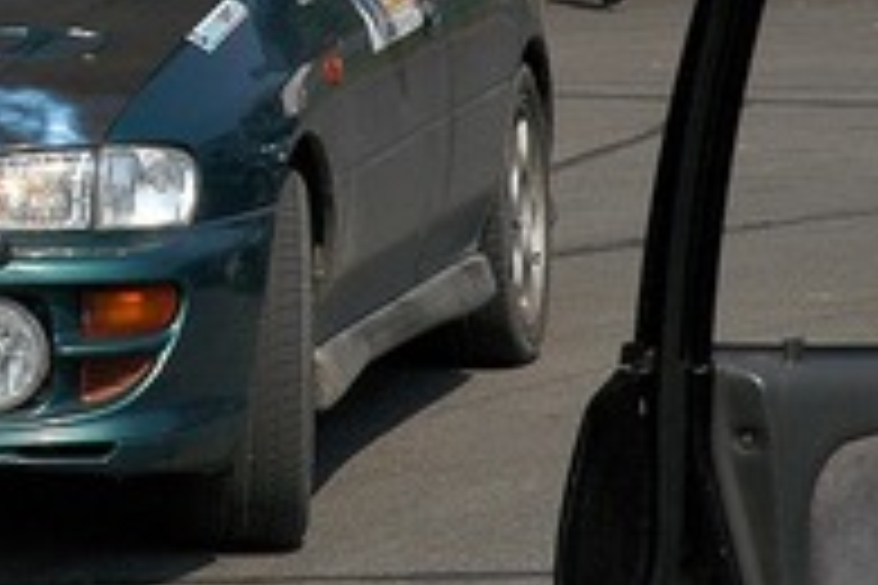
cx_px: -153
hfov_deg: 7.4
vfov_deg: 5.0
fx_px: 6731
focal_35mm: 276
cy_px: -47
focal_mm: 62
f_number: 11
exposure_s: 1/500
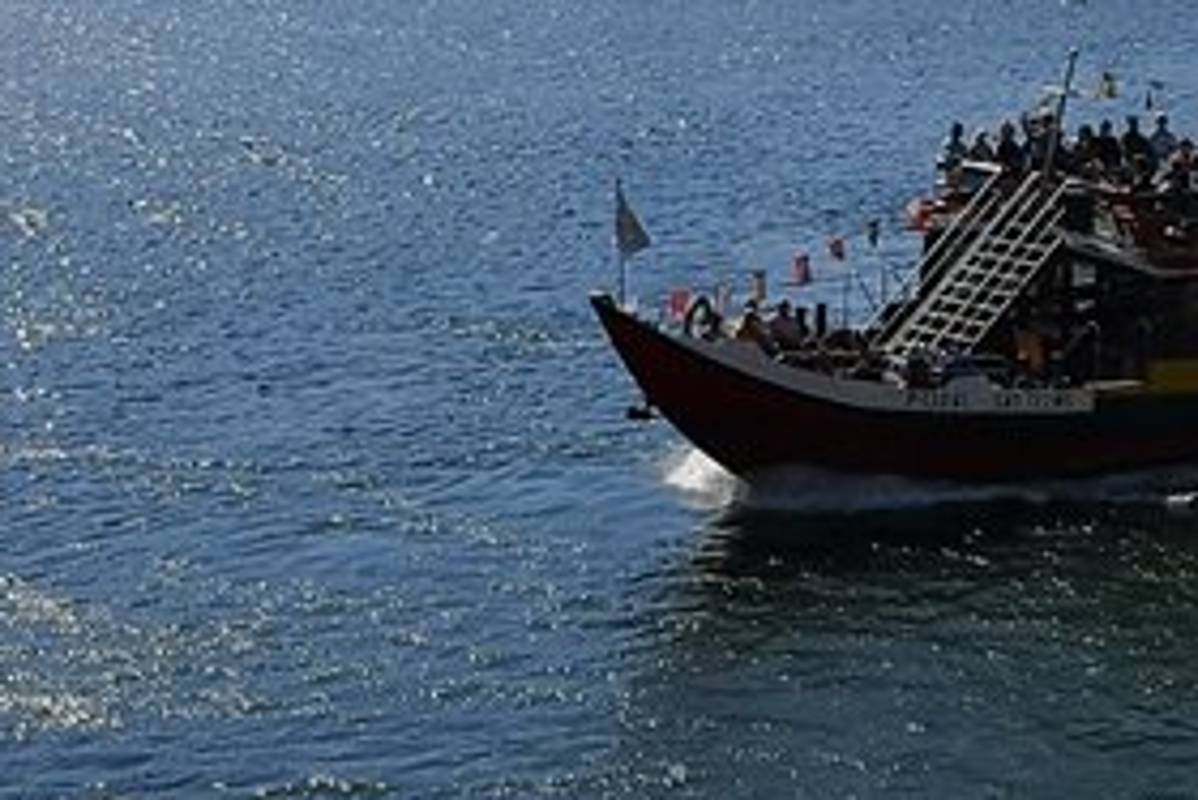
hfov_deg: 19.6
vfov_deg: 13.0
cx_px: 655
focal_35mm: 104
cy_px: -56
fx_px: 3463
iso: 50
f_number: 1.8
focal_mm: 3.95
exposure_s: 1/4566
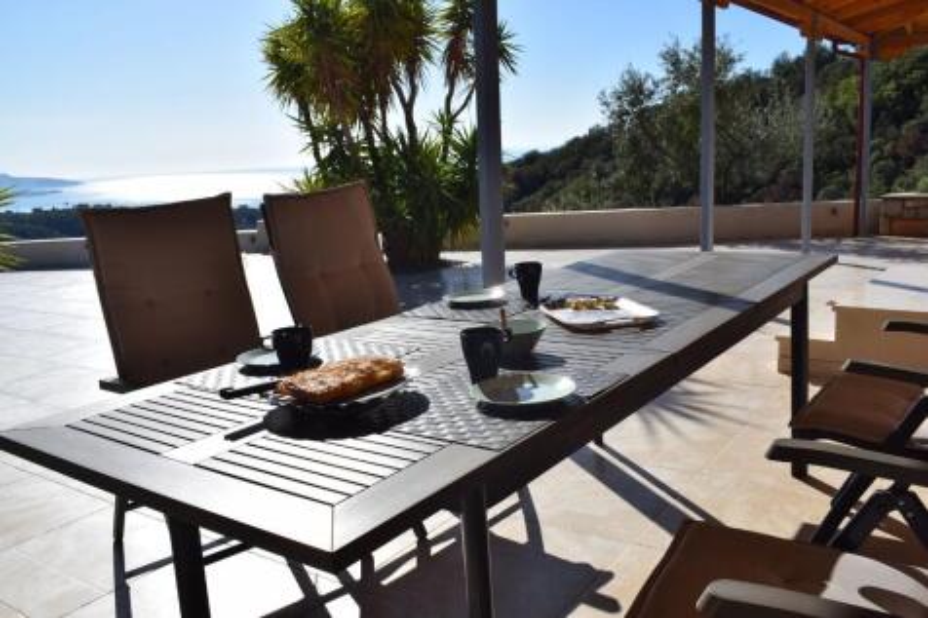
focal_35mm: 32
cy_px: 309
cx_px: 464
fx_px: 812
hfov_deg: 59.5
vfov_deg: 41.7
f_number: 11
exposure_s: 1/500
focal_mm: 21
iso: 200
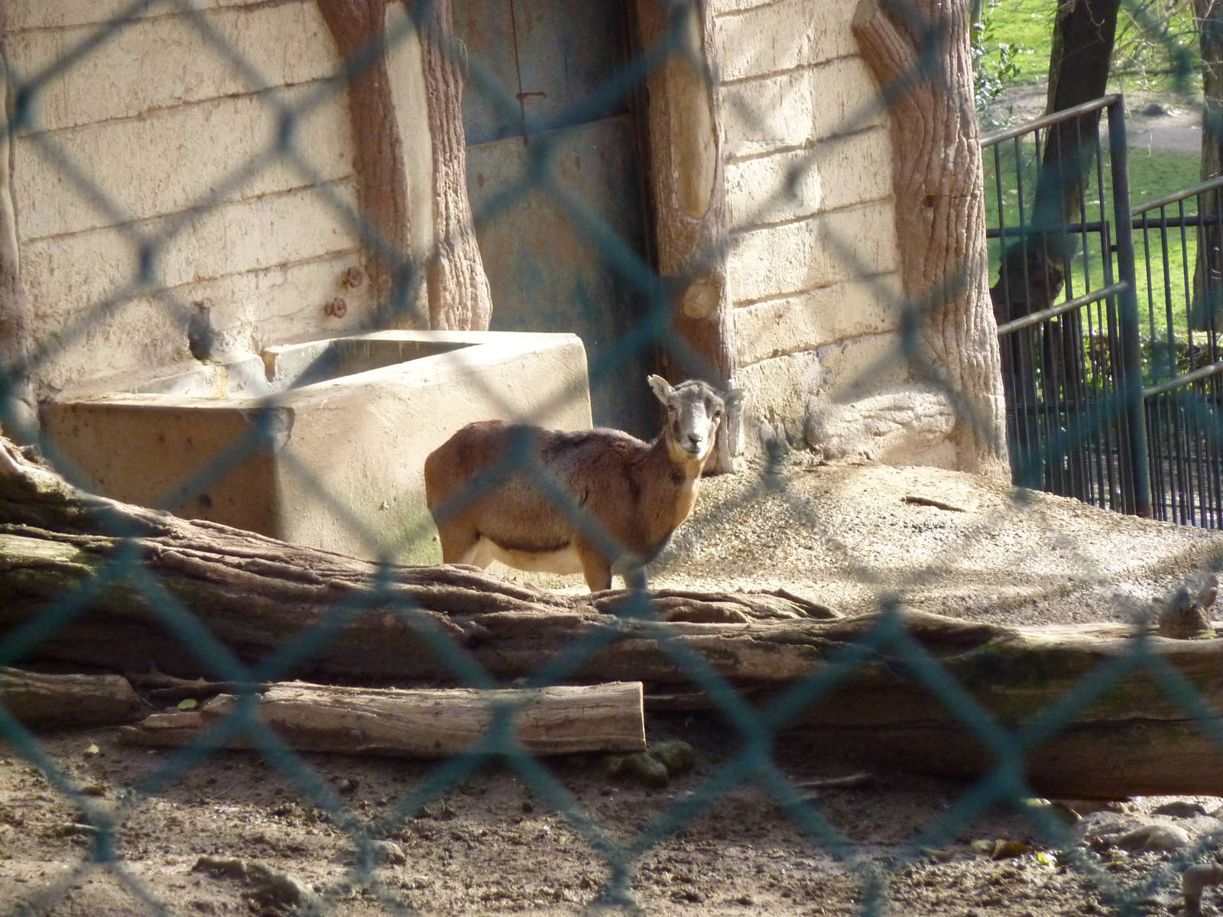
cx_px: 612
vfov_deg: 5.0
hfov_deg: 6.6
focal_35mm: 300
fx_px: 10599
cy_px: 458
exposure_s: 1/250
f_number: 4.9
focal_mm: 49.2
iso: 400
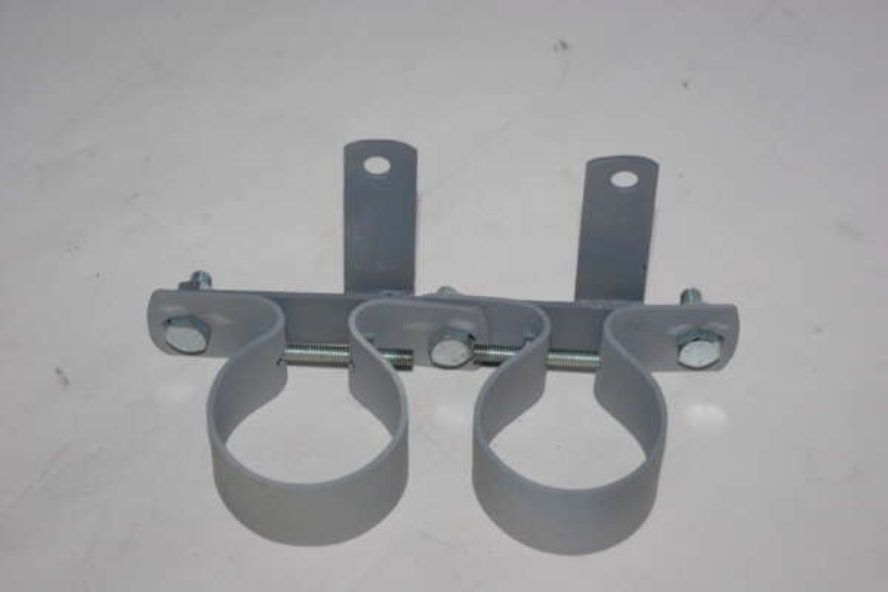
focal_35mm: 82
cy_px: 296
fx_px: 2023
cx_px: 444
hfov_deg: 24.8
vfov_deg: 16.7
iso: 800
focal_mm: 55
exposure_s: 1/180
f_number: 6.7
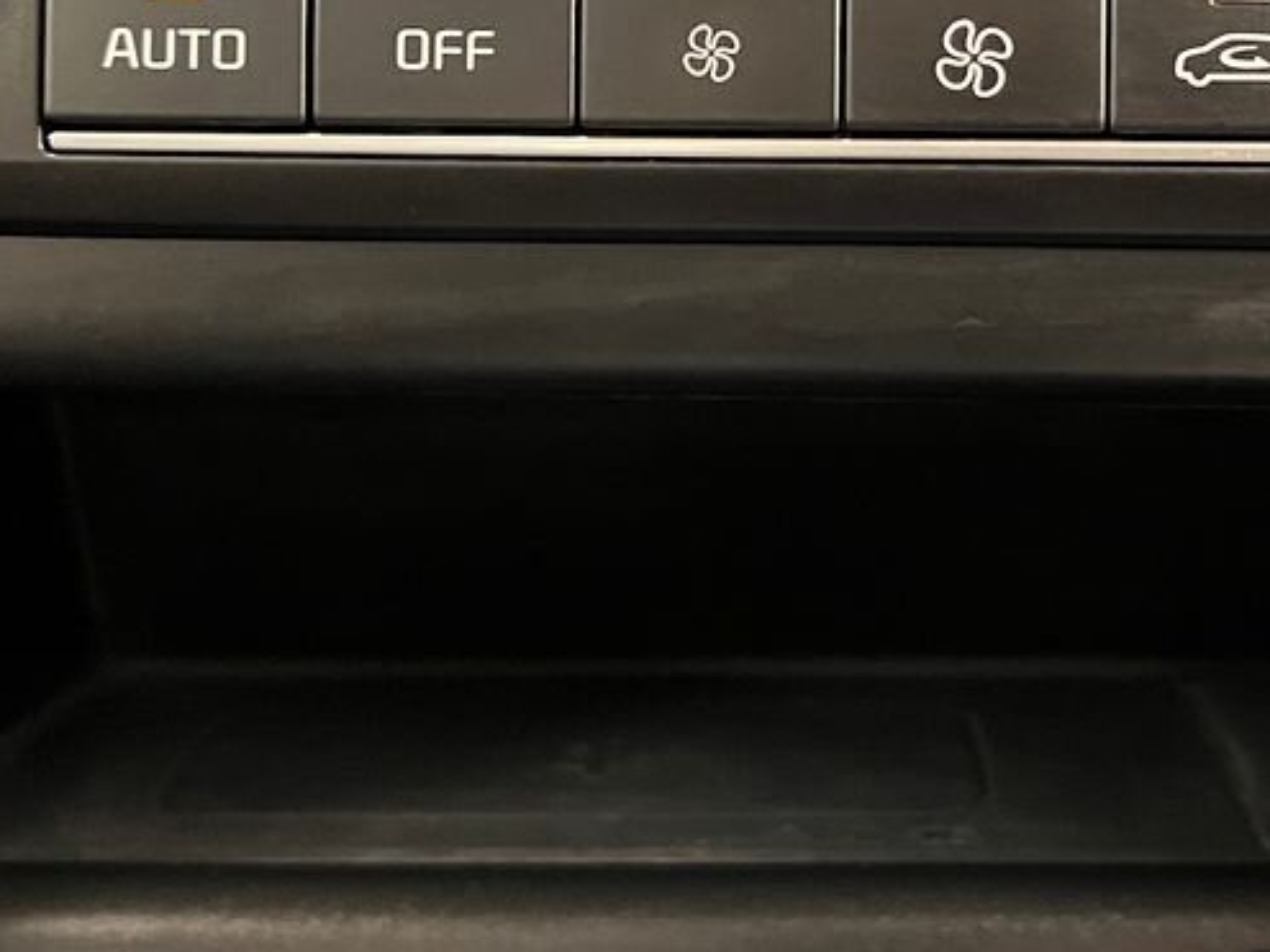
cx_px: 854
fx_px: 2311
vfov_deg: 22.6
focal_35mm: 63
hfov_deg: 30.5
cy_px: 62
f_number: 1.5
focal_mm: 5.7
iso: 500
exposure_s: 1/33
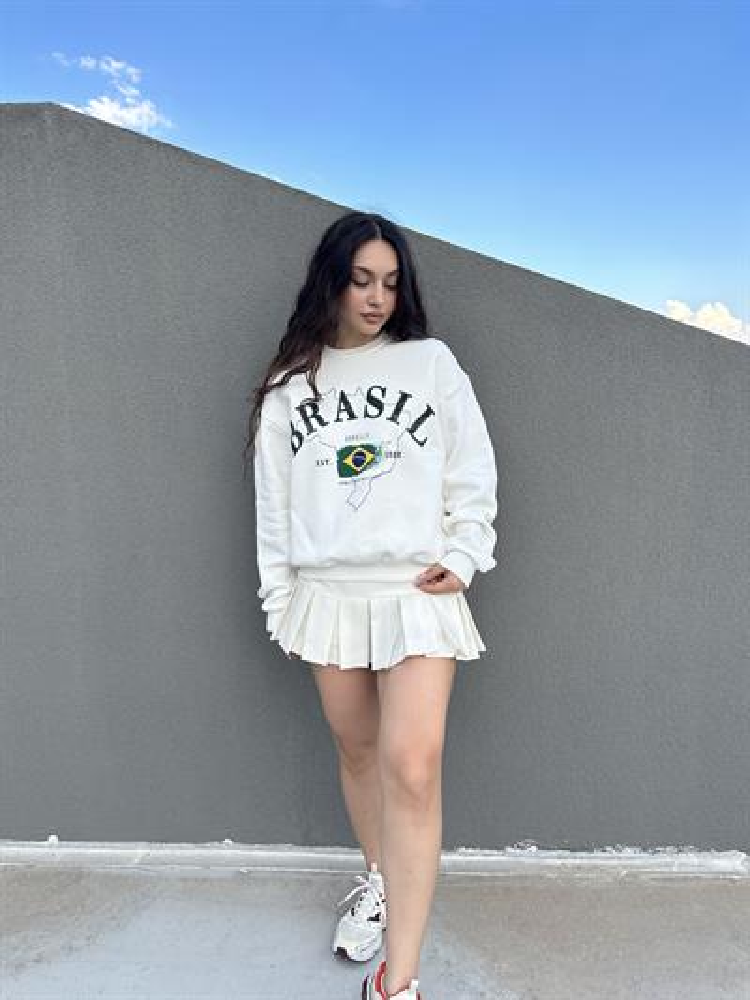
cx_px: 375
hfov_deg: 56.8
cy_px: 500
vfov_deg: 71.6
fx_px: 693
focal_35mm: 24
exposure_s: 1/1083
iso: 80
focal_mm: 6.86
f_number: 1.78
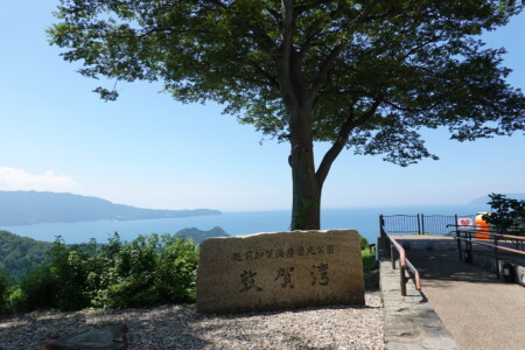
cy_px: 175
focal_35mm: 24
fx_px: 350
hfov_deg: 73.7
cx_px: 262
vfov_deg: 53.1
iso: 125
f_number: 5.6
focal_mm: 9
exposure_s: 1/400
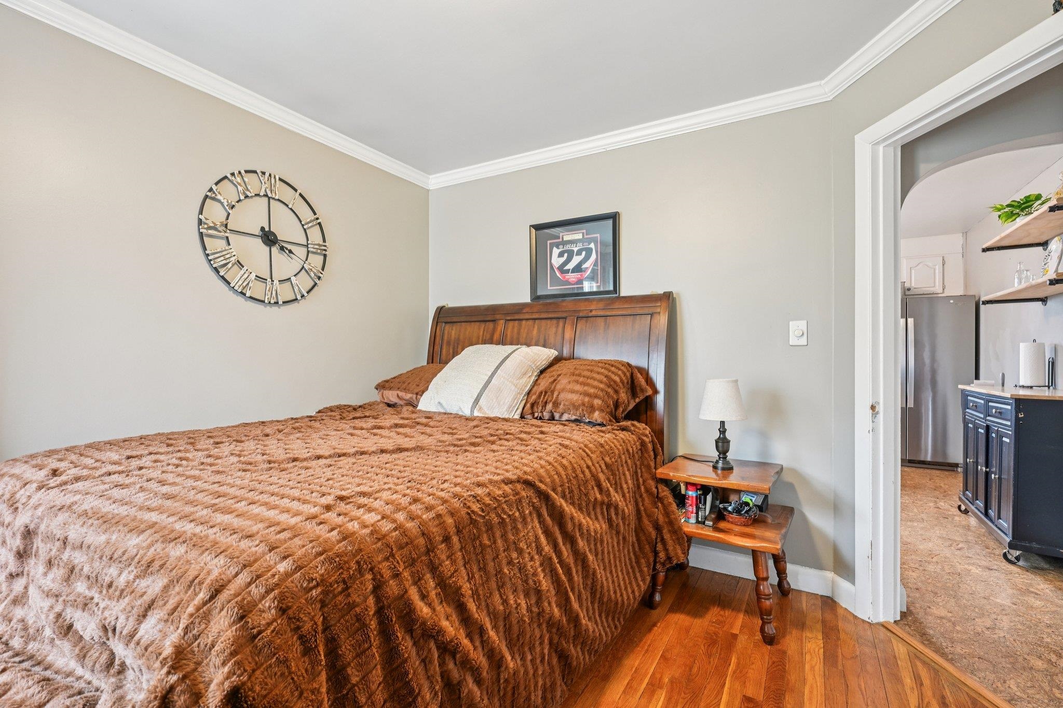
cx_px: 532
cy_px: 354
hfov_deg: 96.7
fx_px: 472
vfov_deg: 73.7
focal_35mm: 16
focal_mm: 16
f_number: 8
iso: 400
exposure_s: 1/2
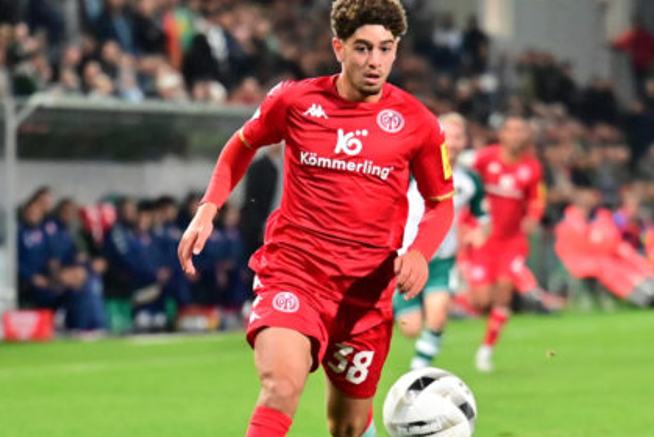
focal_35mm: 224
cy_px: 276
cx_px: 435
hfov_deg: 9.2
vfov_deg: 6.1
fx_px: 4072
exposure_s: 1/1250
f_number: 2.8
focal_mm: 135
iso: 7200
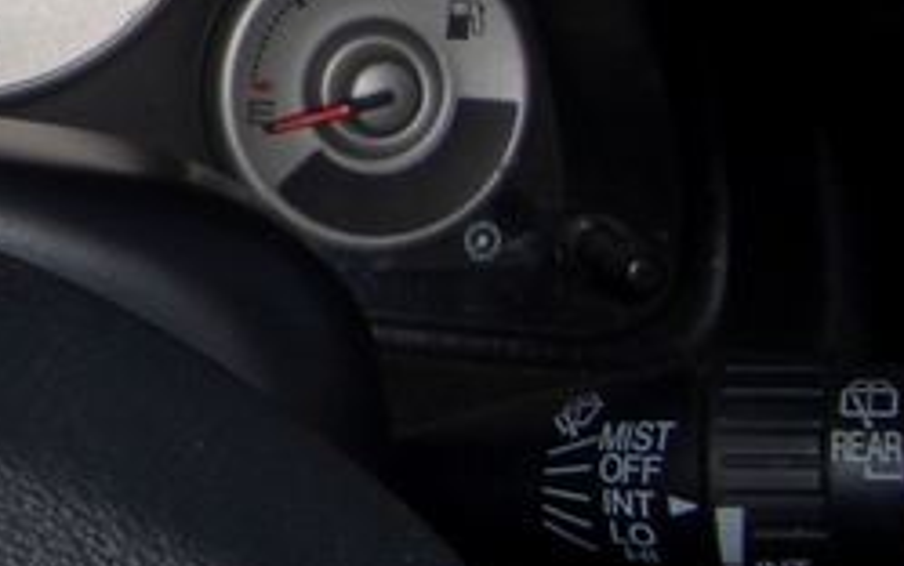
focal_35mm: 119
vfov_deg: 10.9
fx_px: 2934
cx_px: -436
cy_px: -91
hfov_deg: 16.1
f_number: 2.6
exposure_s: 1/60
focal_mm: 5.8
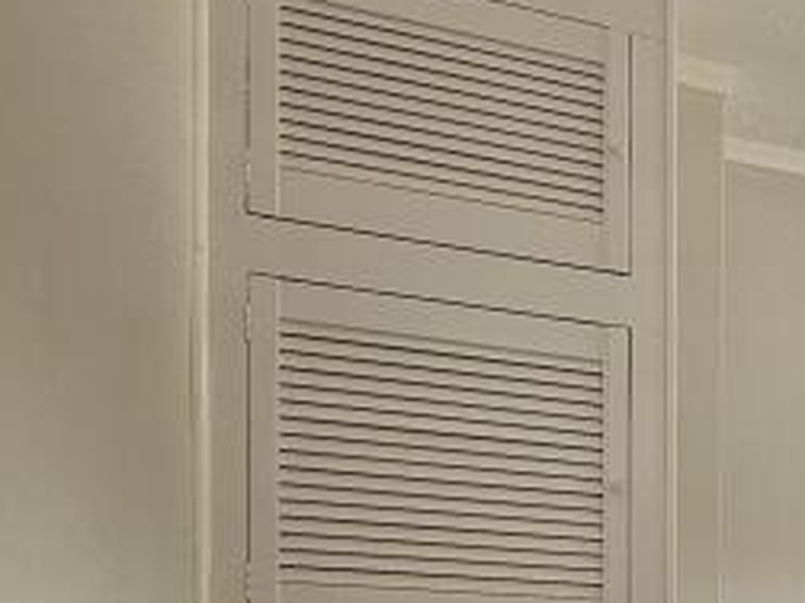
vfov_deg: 24.2
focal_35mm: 53
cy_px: 779
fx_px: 1232
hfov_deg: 27.4
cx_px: 1148
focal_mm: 2.2
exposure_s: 1/50
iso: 80
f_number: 2.2
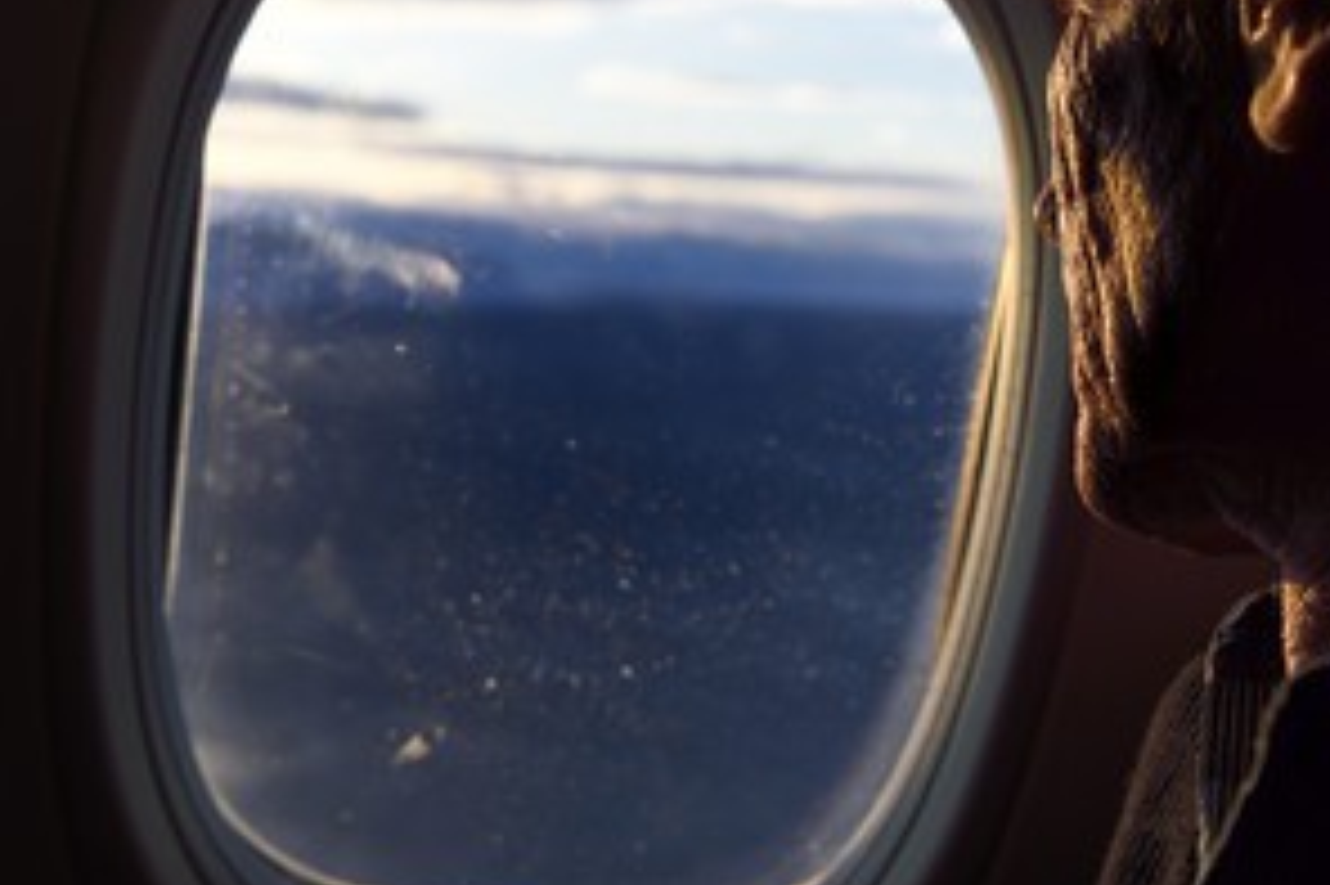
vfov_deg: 24.9
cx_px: 764
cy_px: 314
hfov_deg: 36.8
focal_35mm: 54
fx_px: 1994
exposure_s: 1/160
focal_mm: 38
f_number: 6.3
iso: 200
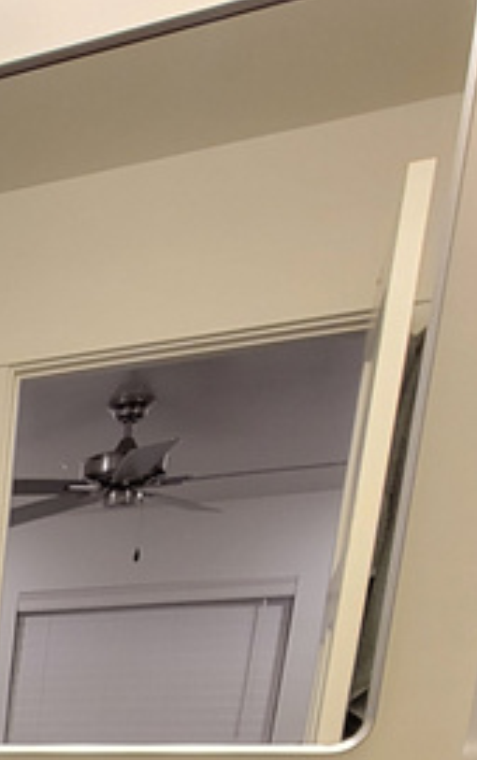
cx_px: -502
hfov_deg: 17.3
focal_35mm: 52
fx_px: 1079
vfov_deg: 29.6
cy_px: 1032
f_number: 2.2
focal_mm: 2.2
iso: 160
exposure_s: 1/60
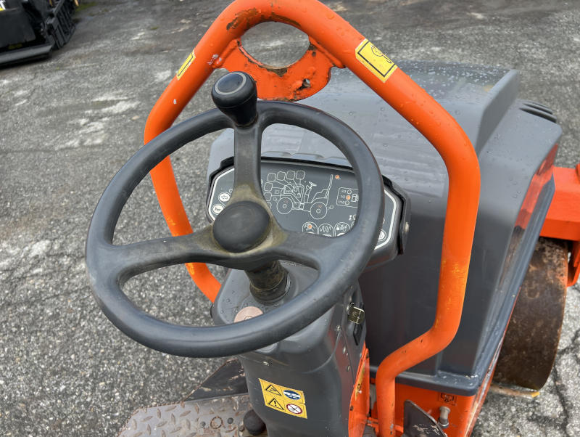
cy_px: 218
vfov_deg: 53.2
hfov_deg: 67.2
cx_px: 290
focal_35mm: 26
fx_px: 436
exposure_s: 1/1058
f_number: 1.5
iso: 50
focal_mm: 5.7
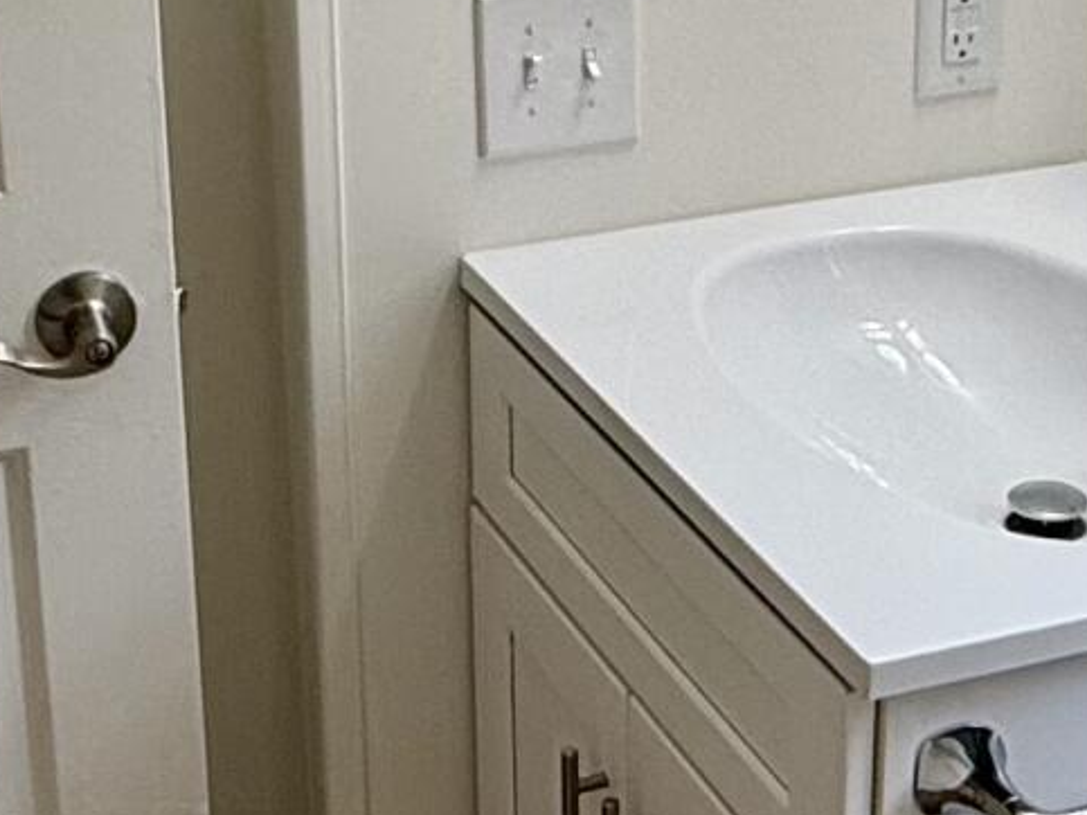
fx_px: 2731
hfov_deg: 22.5
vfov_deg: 16.9
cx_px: 605
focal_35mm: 87
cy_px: 263
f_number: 2.2
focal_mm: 2.22
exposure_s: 1/120
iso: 100
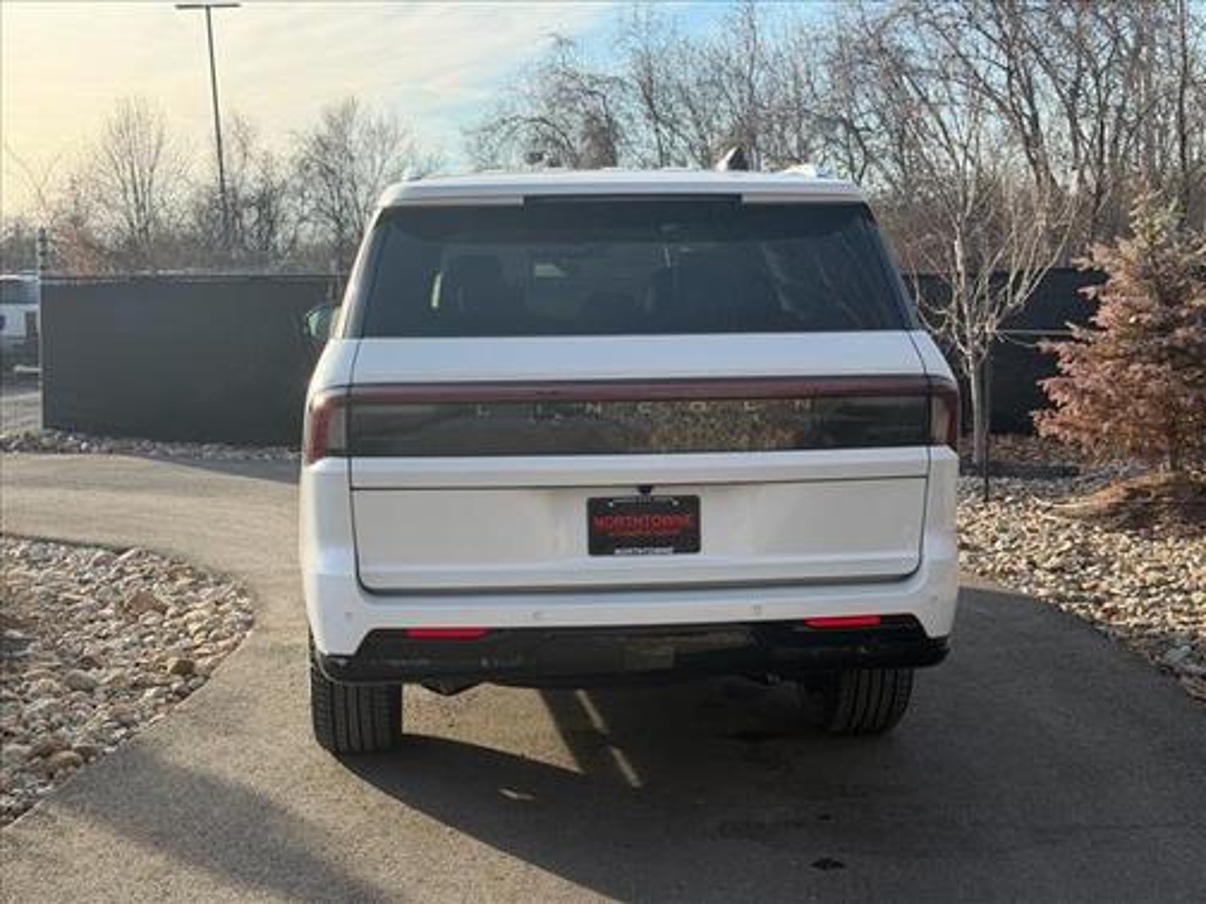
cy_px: 452
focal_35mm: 48
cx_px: 603
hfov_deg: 39.7
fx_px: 1672
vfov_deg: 30.3
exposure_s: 1/2273
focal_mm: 6.76
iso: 100
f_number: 1.78
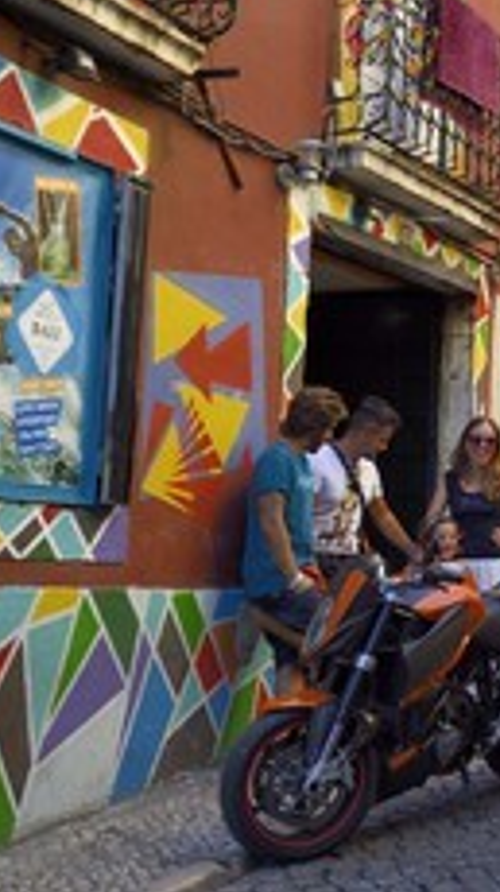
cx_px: 717
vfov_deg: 32.3
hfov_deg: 17.0
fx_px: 1535
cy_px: 365
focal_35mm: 65
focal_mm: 34
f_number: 6.3
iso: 200
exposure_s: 1/160
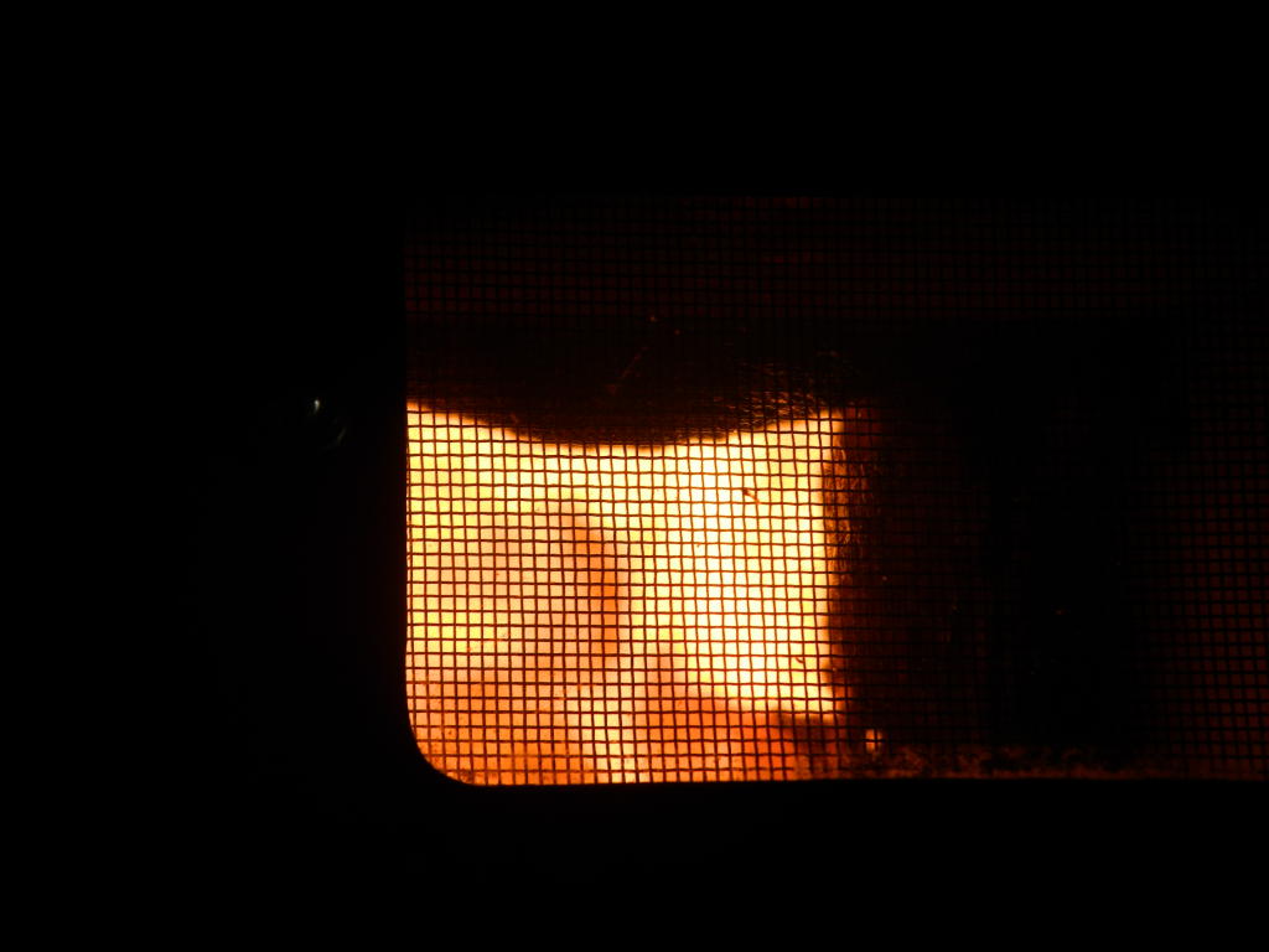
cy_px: 476
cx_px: 634
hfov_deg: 15.3
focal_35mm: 129
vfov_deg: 11.5
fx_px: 4729
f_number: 4.7
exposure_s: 1/80
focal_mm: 23.2
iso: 80
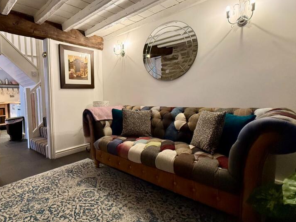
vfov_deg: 66.0
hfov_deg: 79.2
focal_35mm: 20
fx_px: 171
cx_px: 100
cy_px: 109
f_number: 2.2
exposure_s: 1/50
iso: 320
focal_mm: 2.22
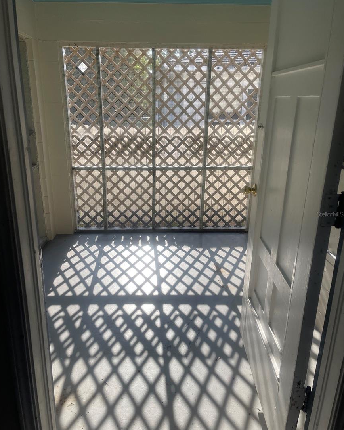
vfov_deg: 64.1
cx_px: 166
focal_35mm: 27
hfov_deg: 53.2
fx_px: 344
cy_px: 214
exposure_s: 1/1048
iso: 32
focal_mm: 5.1
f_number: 1.6
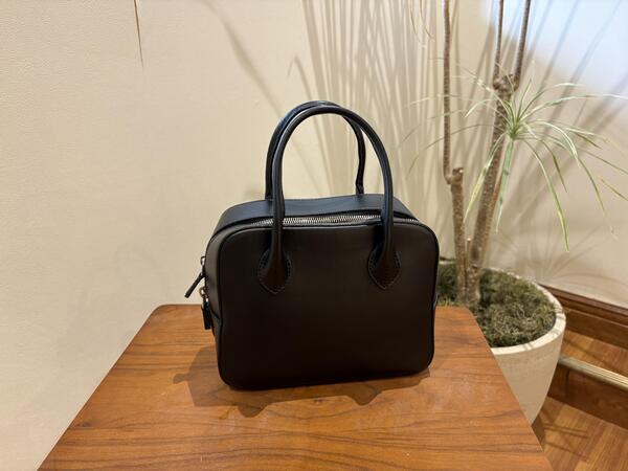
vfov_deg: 53.1
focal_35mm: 26
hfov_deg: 67.3
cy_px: 236
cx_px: 314
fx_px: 472
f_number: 1.6
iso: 160
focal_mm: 5.96
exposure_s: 1/60
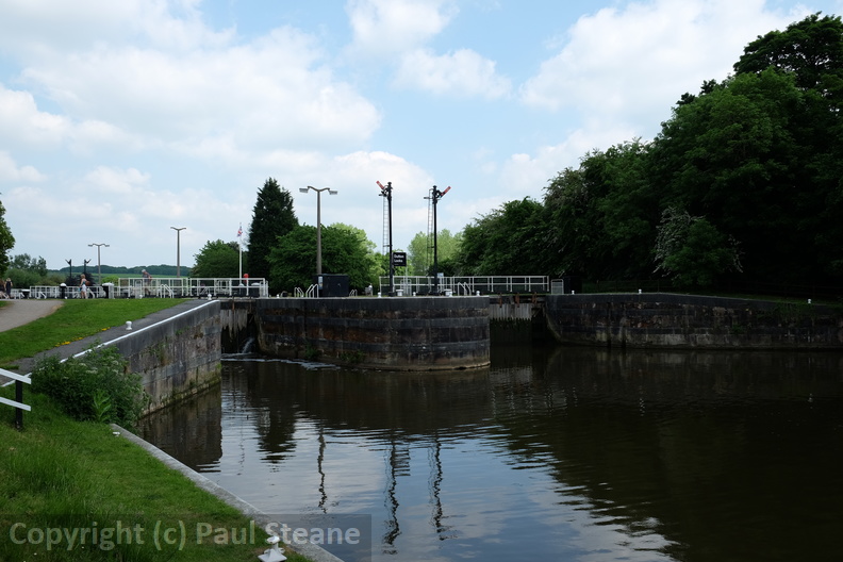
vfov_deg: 41.1
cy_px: 281
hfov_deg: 58.7
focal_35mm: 32
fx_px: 749
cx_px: 422
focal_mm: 21.4
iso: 200
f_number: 6.4
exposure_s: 1/350
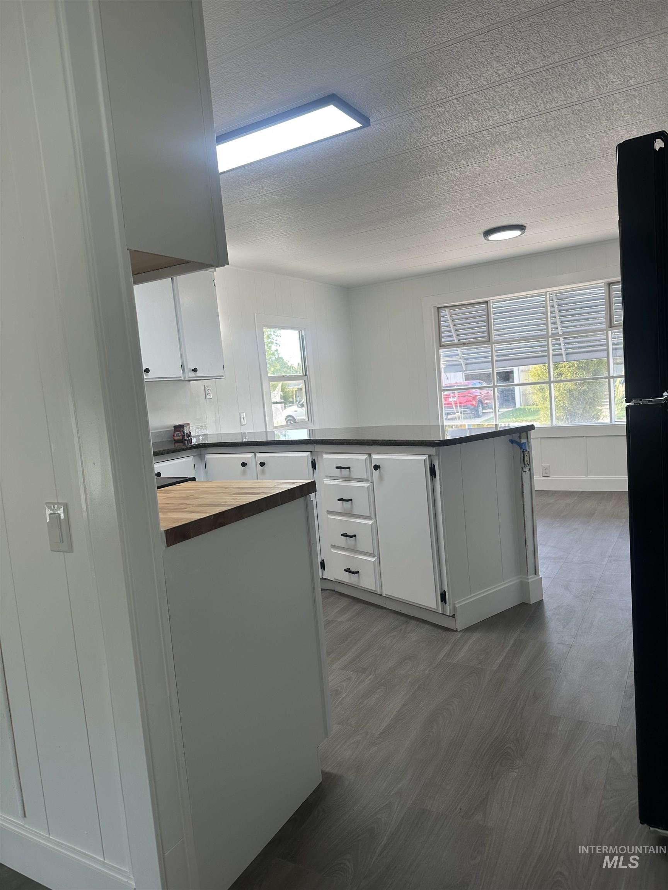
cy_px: 445
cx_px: 334
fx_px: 618
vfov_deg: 71.6
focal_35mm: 24
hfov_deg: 56.8
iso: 64
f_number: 1.78
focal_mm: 6.86
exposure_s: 1/124
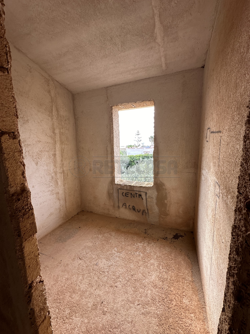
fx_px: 135
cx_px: 125
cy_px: 167
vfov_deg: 102.1
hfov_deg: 85.7
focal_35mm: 14
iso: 50
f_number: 2.2
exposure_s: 1/99
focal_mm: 2.22
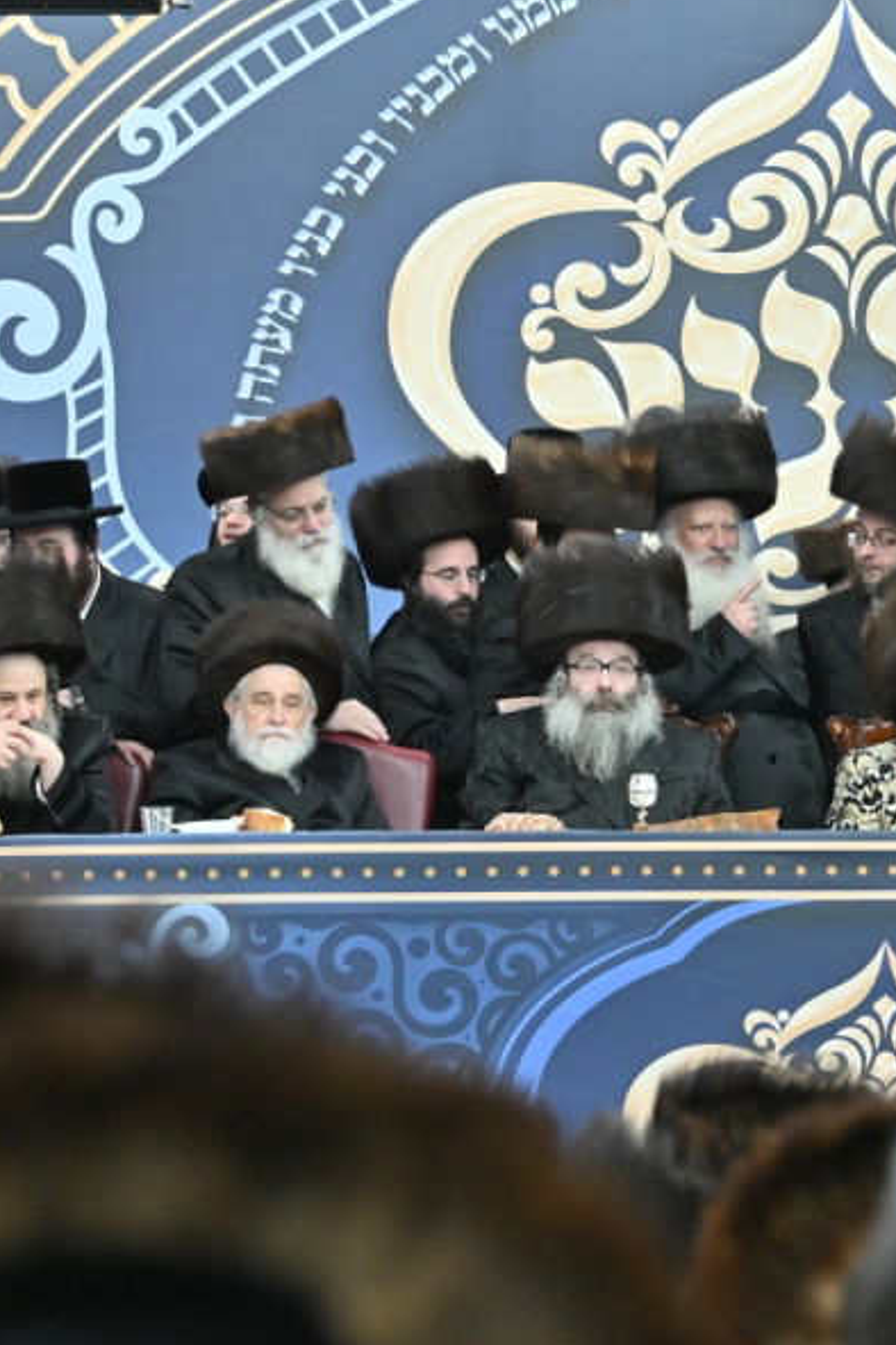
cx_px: 1012
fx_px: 6794
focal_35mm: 182
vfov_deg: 11.3
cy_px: 576
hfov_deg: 7.5
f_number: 4
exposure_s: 1/200
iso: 1250
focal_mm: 70
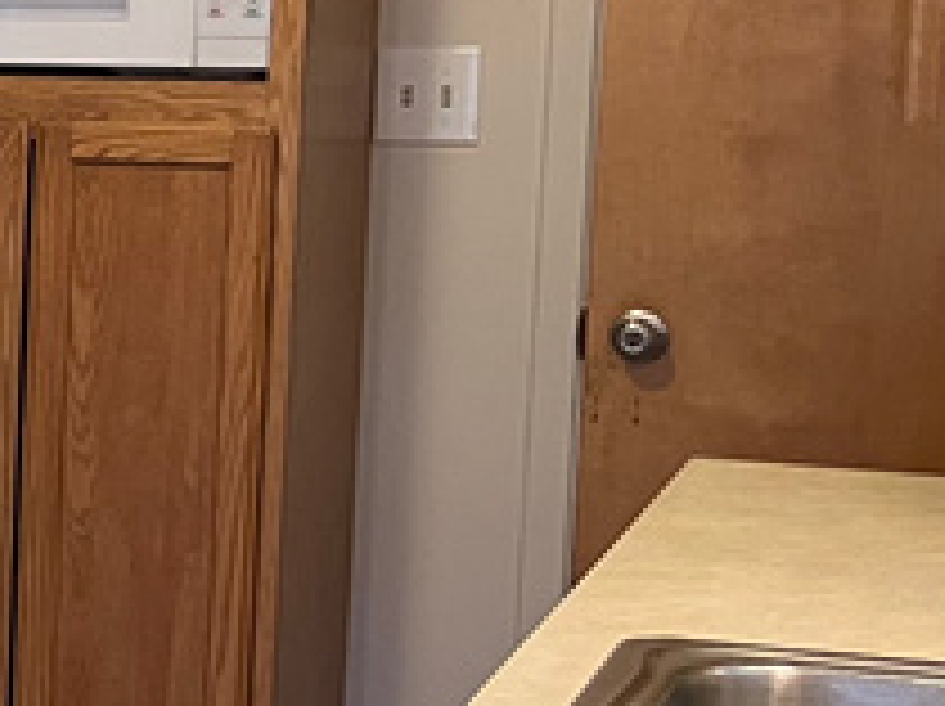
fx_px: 3463
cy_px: 328
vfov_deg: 11.6
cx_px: -1161
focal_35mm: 127
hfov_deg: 12.8
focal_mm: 5.7
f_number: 1.5
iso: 400
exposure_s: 1/60
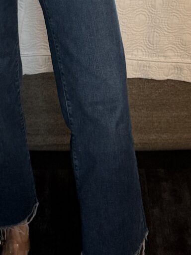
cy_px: -151
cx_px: 80
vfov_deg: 15.0
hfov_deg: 12.3
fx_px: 883
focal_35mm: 120
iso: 200
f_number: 1.78
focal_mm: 6.76
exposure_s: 1/60
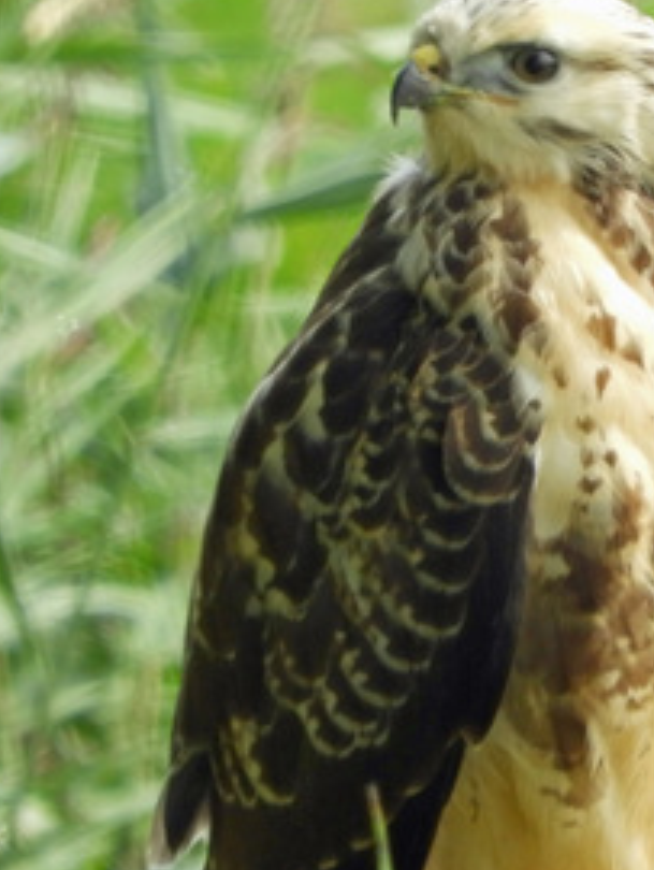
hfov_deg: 0.7
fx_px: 56288
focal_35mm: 2238
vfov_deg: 0.9
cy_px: 451
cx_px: 462
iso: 180
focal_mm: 197.1
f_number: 5.6
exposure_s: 1/250
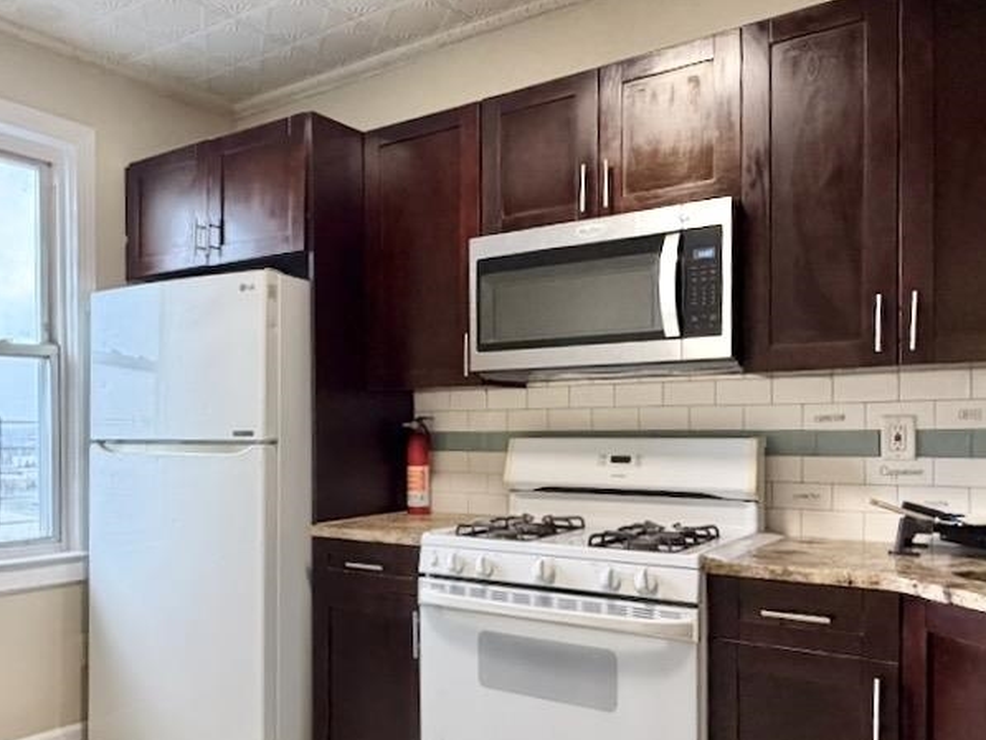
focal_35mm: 30
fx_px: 855
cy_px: 461
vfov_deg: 46.4
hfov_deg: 57.9
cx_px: 291
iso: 320
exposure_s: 1/120
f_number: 2.2
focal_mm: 2.22
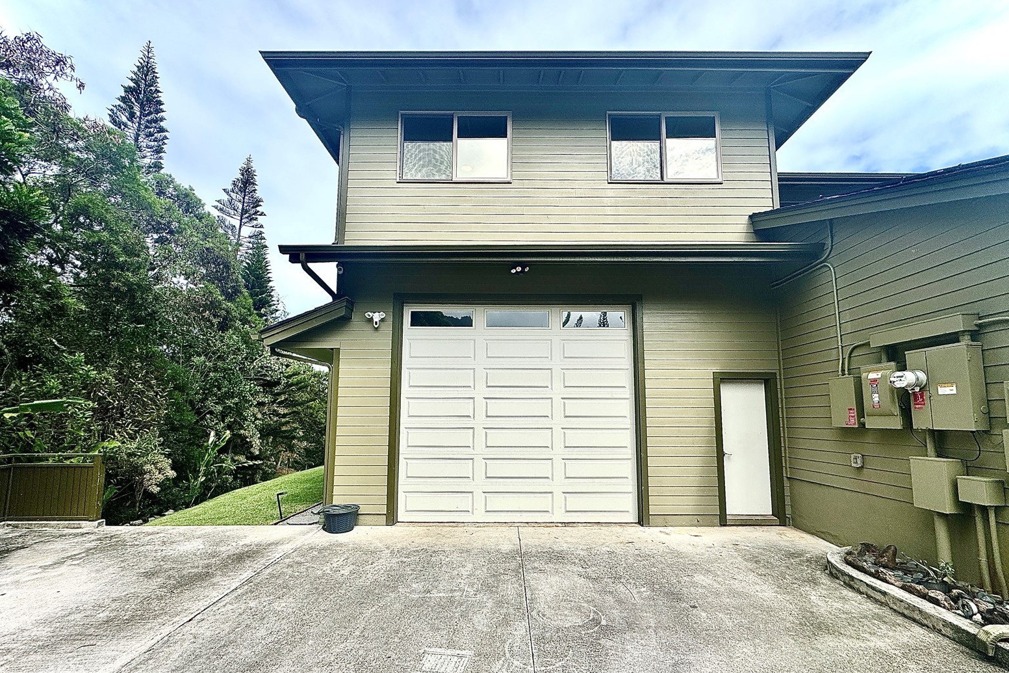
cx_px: 513
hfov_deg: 100.4
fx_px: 420
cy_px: 373
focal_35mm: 15
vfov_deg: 77.1
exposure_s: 1/1506
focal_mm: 2.22
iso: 50
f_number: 2.2
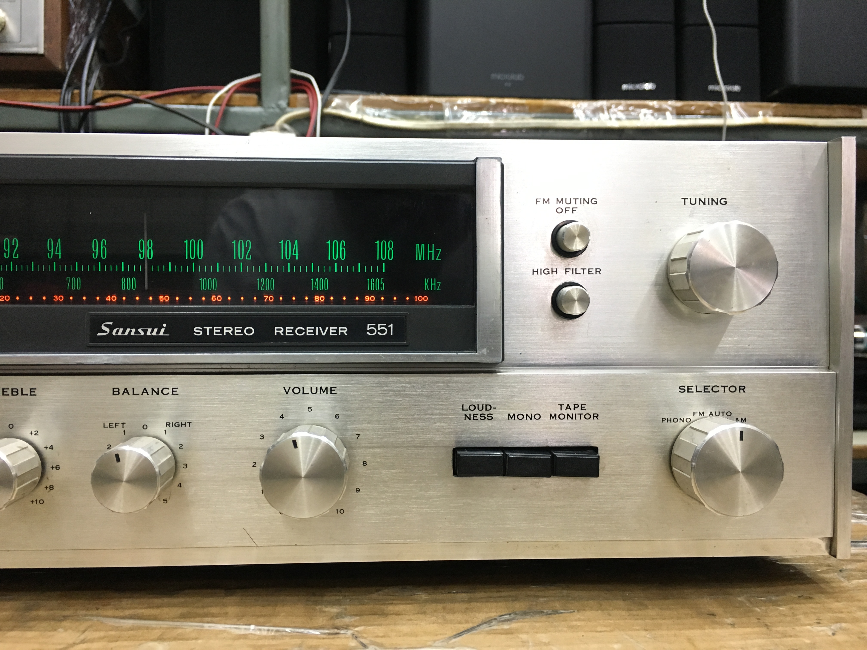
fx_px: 726
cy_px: 325
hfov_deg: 61.7
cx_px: 434
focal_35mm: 29
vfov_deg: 48.2
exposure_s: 1/33
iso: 160
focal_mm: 4.15
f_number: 2.2
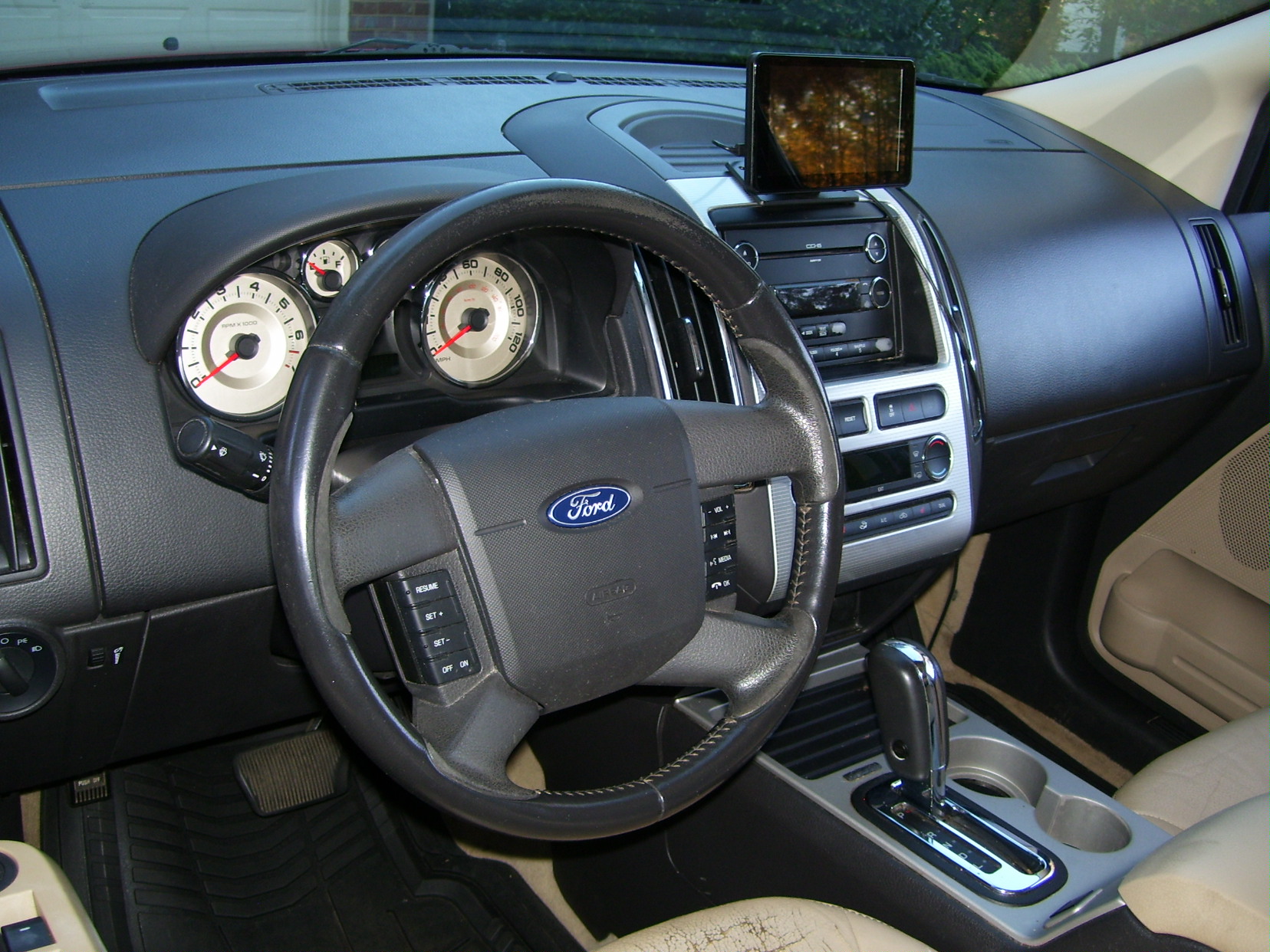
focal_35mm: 37
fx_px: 1357
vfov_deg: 38.7
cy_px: 476
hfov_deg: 50.1
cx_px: 635
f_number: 2.7
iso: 80
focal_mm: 6
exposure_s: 1/60
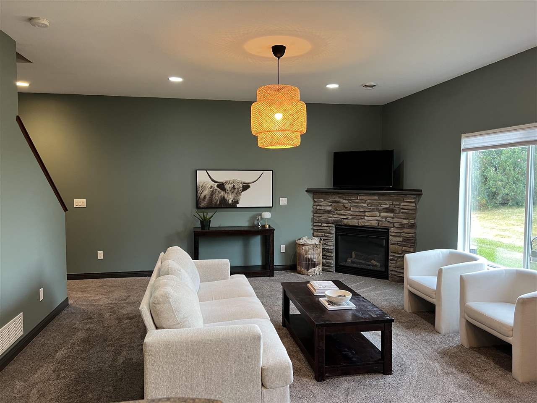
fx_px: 403
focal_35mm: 26
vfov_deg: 53.1
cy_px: 202
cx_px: 268
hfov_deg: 67.3
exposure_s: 1/60
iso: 160
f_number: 1.5
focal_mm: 5.7
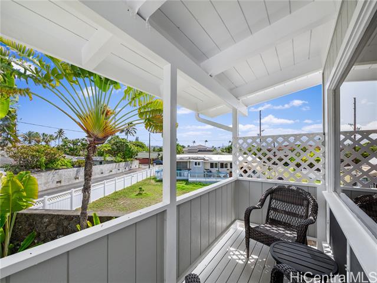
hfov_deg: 102.0
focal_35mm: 14
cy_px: 142
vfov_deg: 85.7
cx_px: 188
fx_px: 153
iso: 100
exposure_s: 1/2000
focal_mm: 7
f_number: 5.6
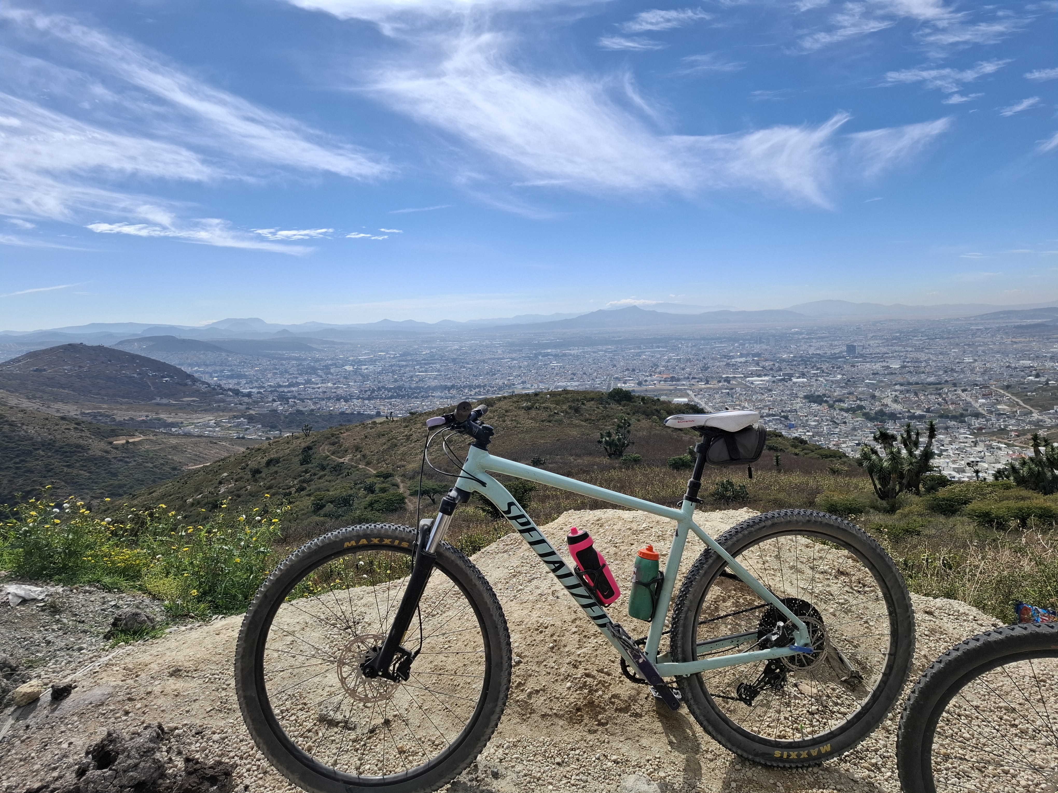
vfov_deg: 58.9
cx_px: 529
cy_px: 396
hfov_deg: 73.9
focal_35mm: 23
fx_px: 703
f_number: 1.8
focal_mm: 5.54
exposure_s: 1/2591
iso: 50
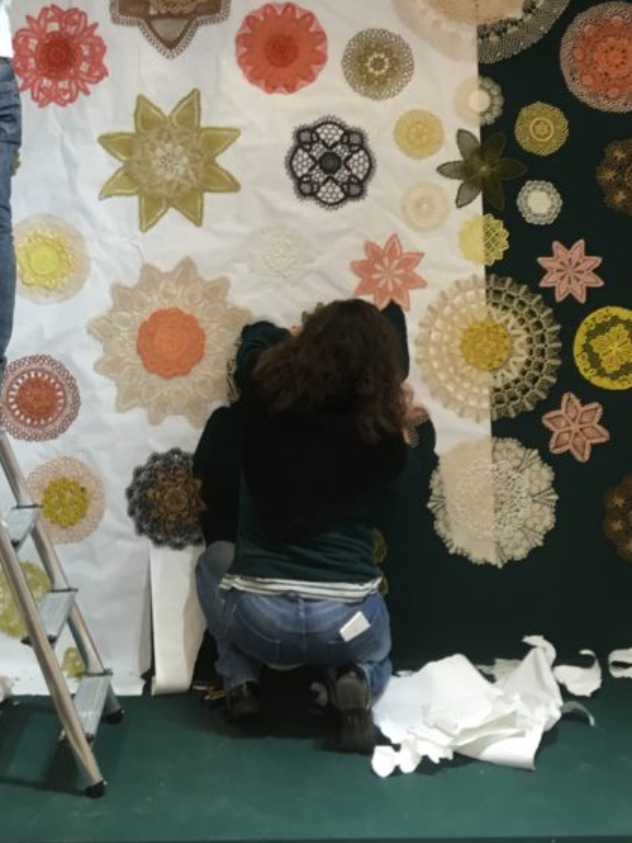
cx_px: 187
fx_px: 1290
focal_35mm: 53
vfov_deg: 34.6
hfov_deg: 27.3
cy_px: 123
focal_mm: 4.15
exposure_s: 1/33
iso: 100
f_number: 2.2
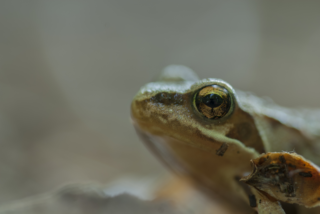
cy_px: 107
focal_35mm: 135
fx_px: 1201
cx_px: 160
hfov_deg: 15.2
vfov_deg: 10.2
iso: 100
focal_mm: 90
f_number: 5.6
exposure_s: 1/5
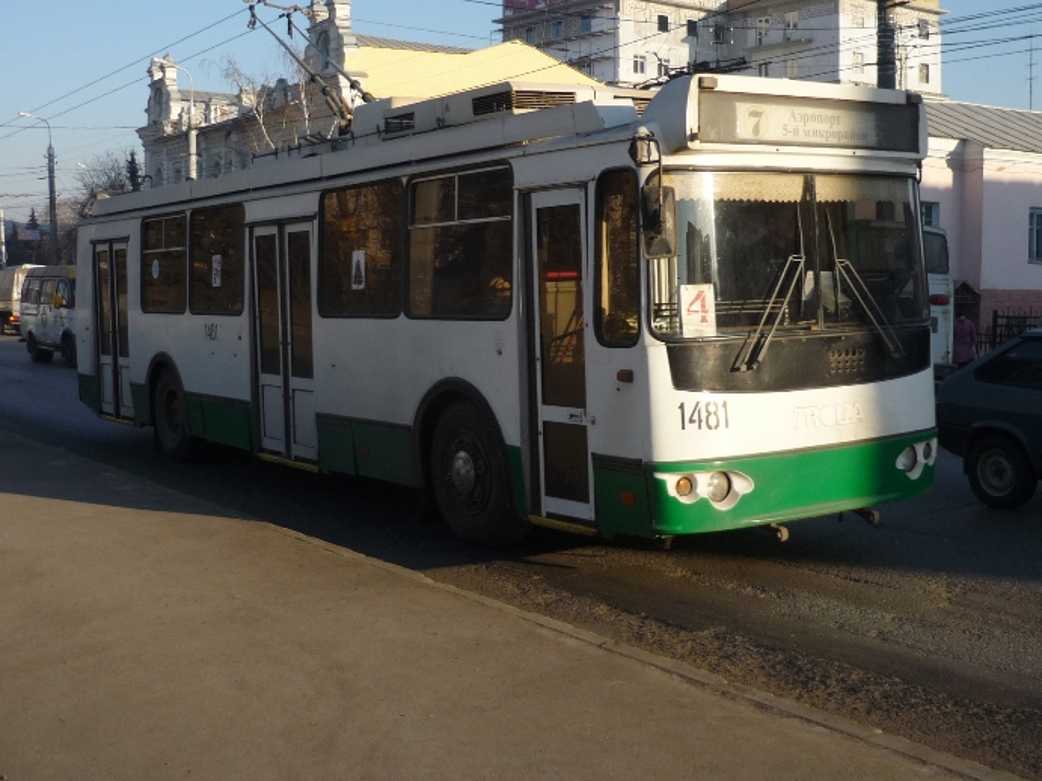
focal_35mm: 43
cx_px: 559
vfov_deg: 33.5
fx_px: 1294
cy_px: 304
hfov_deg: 43.8
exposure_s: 1/1000
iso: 100
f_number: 2.8
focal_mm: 5.5
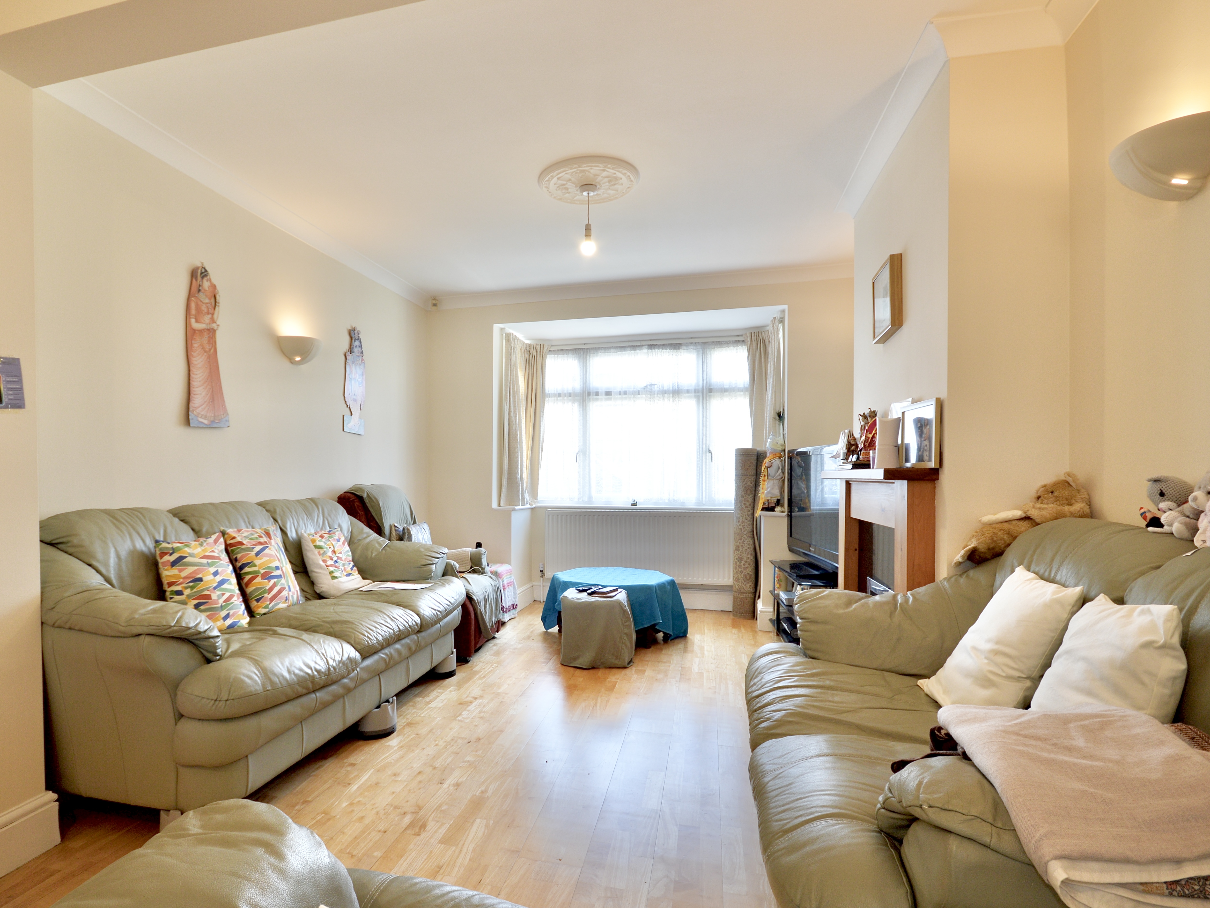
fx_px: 594
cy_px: 456
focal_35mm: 17
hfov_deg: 90.6
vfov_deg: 74.7
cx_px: 530
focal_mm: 10
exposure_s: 1/3
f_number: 9
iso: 100
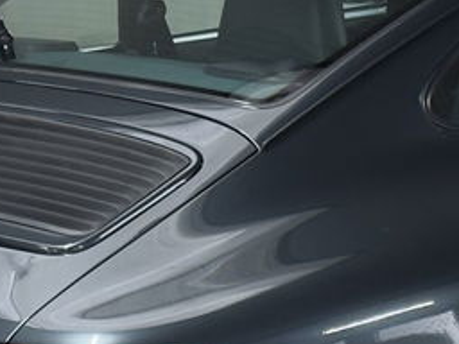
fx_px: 2546
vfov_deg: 7.7
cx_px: 375
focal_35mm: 192
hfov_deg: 10.3
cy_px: 156
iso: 200
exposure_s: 1/50
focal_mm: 6.76
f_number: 1.78
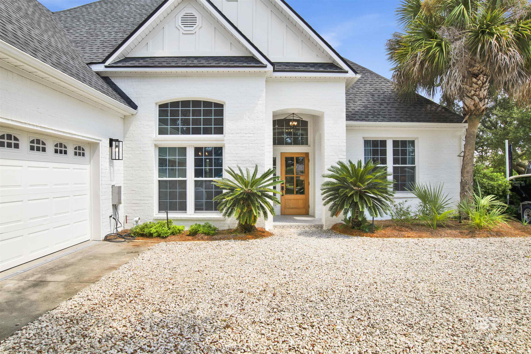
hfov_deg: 84.0
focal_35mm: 20
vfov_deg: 61.9
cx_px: 266
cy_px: 177
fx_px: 295
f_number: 11
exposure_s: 1/250
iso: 200
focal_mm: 20
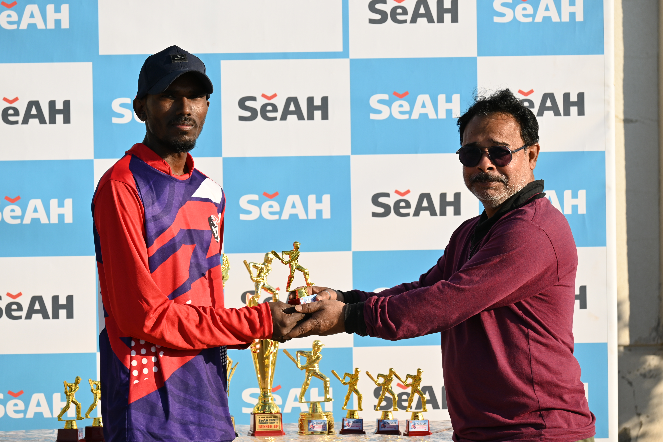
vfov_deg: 7.6
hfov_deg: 11.4
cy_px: 221
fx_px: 3315
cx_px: 332
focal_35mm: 180
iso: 100
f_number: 6.3
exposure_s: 1/320
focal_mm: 120
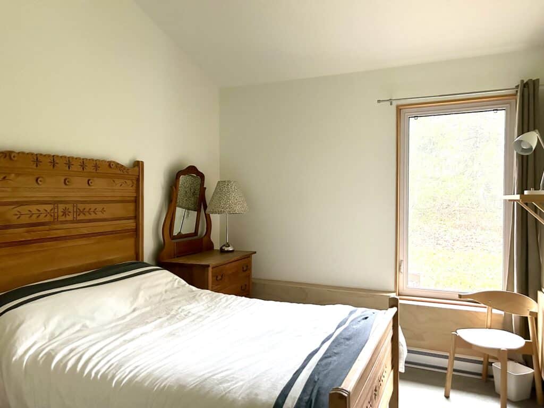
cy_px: 204
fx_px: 409
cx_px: 272
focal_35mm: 26
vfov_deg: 53.1
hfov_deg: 67.3
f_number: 1.5
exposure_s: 1/60
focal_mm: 5.7
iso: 500
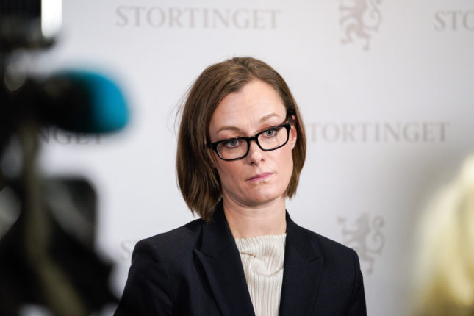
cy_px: 158
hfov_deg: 10.3
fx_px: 2633
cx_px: 237
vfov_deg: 6.9
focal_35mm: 200
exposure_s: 1/250
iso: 2000
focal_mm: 200
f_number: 4
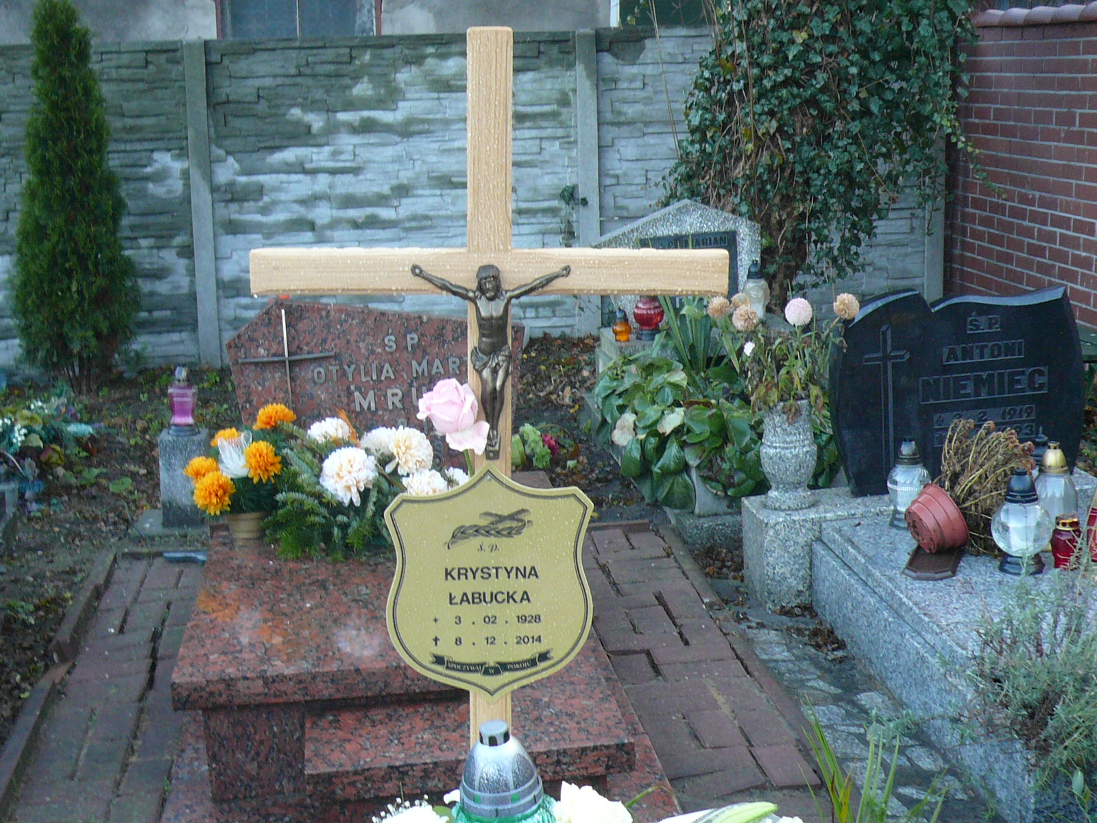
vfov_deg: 28.6
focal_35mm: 51
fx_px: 1616
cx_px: 548
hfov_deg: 37.5
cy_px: 412
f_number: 3
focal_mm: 5.4
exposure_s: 1/30
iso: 100
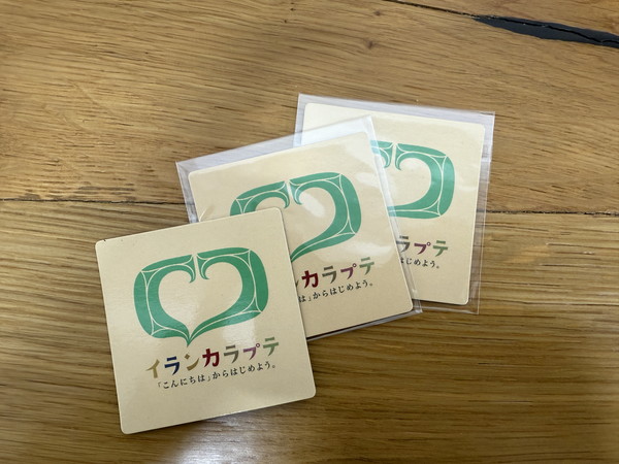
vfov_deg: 56.8
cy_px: 232
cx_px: 310
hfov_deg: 71.6
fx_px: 429
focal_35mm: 24
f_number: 2.2
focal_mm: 2.22
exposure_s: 1/50
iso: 160
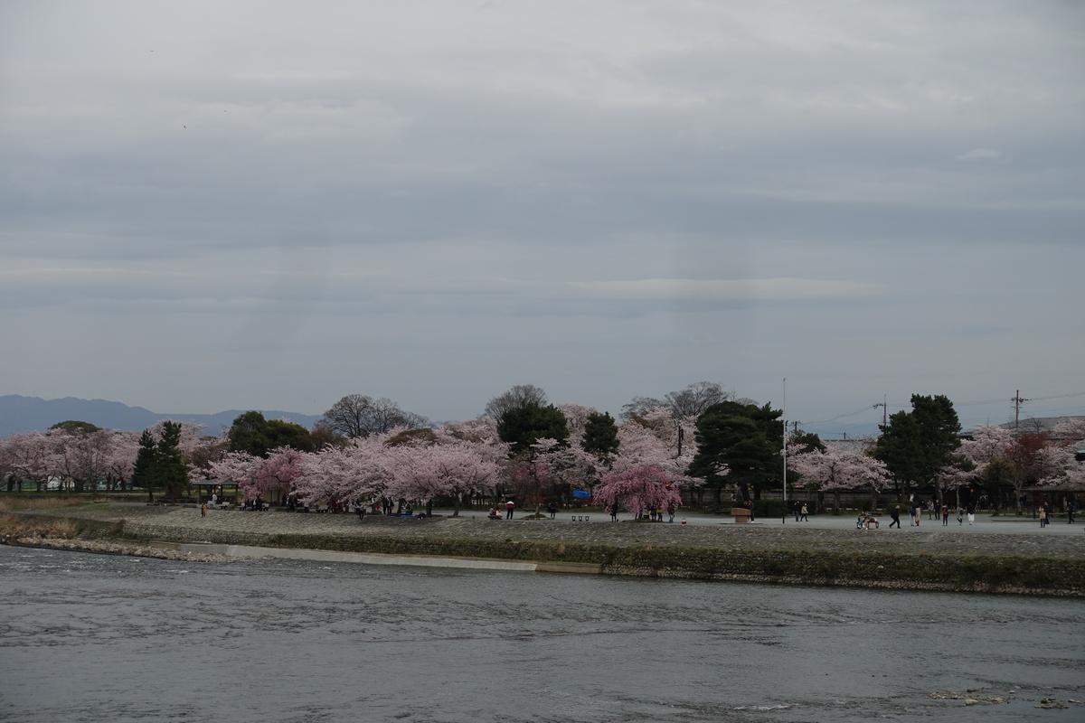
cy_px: 362
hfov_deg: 28.8
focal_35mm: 70
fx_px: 2110
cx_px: 542
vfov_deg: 19.5
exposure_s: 1/125
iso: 125
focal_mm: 25.7
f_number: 5.6
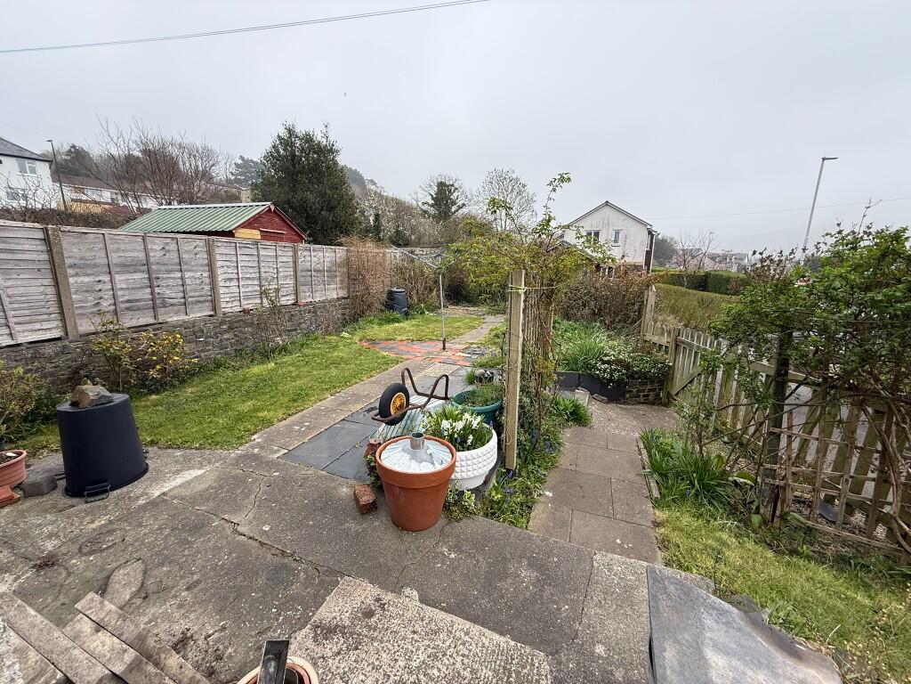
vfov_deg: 85.7
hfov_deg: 102.1
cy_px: 342
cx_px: 456
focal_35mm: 14
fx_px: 368
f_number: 2.2
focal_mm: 2.22
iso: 50
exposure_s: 1/249
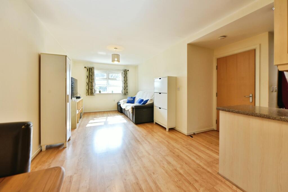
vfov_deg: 81.3
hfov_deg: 104.2
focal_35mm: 14
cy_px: 96
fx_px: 112
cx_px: 144
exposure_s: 1/80
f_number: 6.3
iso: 500
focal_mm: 14
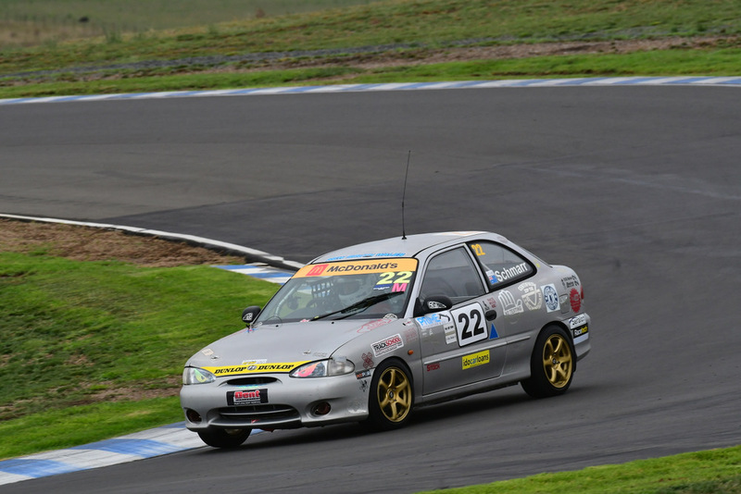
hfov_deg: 3.6
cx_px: 370
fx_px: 11736
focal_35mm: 570
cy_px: 247
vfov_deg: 2.4
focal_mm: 380
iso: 1000
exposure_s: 1/640
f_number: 10
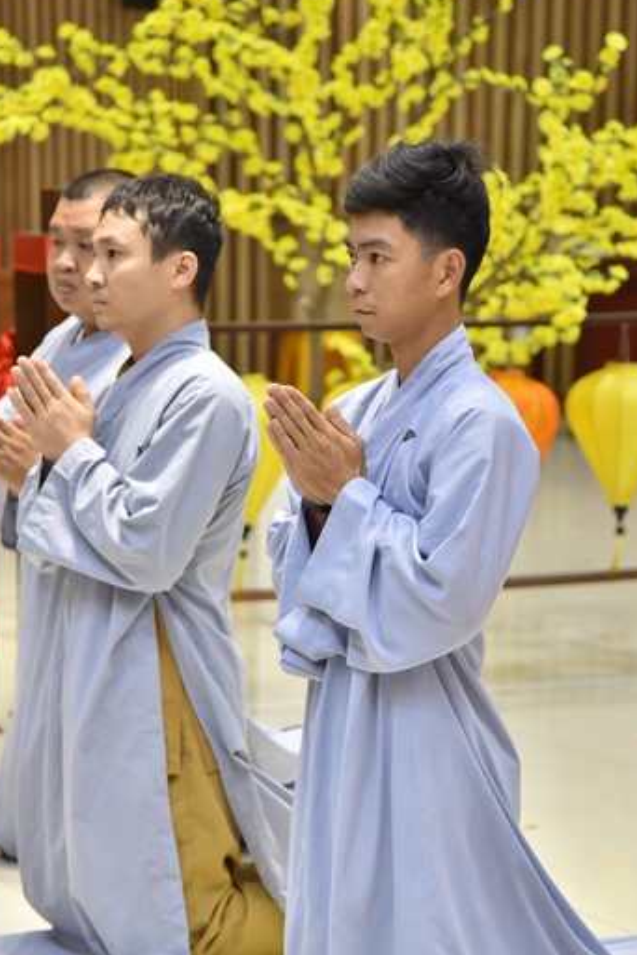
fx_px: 3530
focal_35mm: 133
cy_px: 519
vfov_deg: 15.4
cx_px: 318
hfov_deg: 10.3
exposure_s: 1/125
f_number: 4
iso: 1000
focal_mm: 105
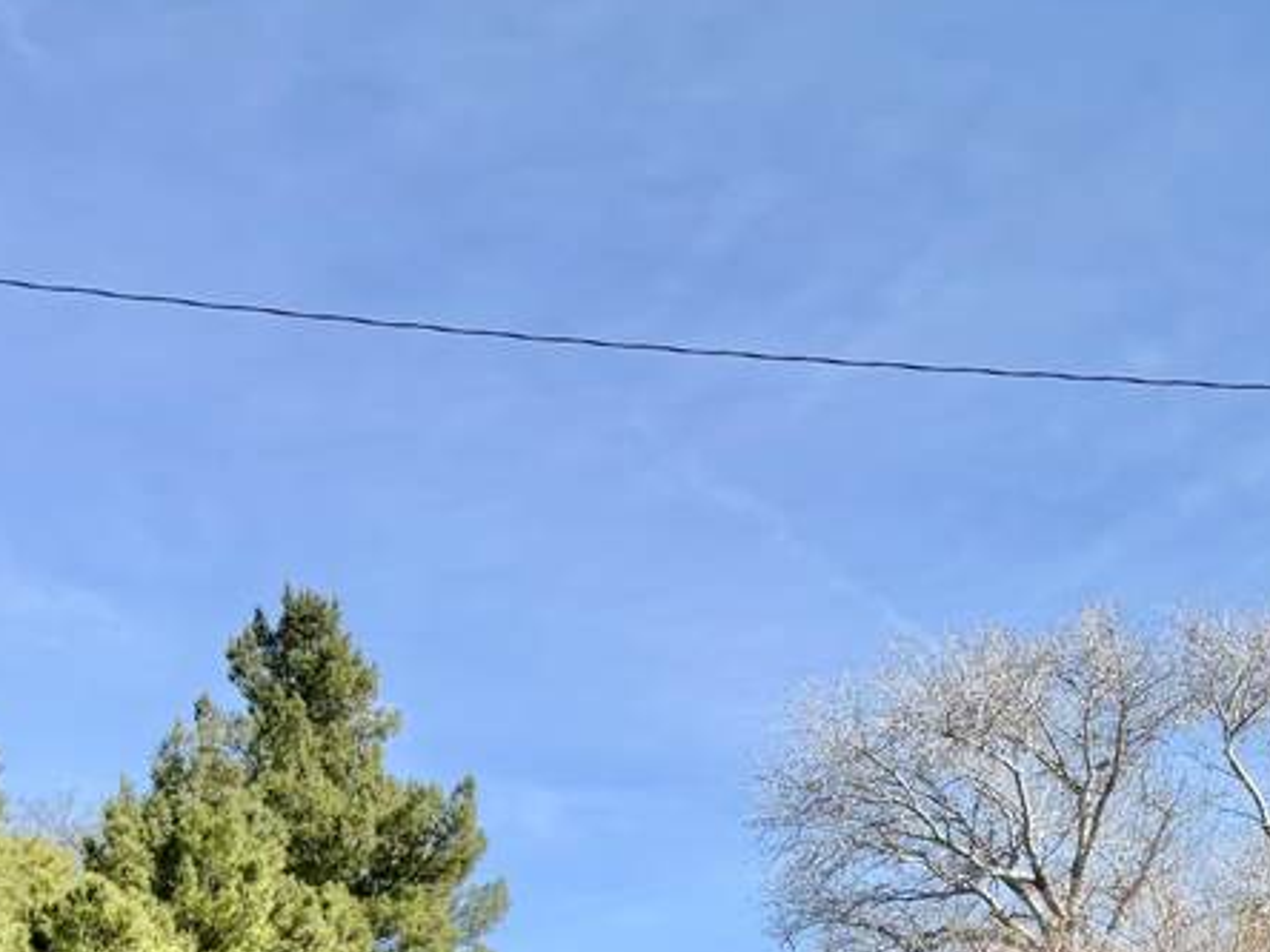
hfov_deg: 24.4
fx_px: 2752
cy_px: 1341
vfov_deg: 17.9
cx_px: 1356
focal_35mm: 75
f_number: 1.6
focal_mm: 5.96
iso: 50
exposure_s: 1/2933
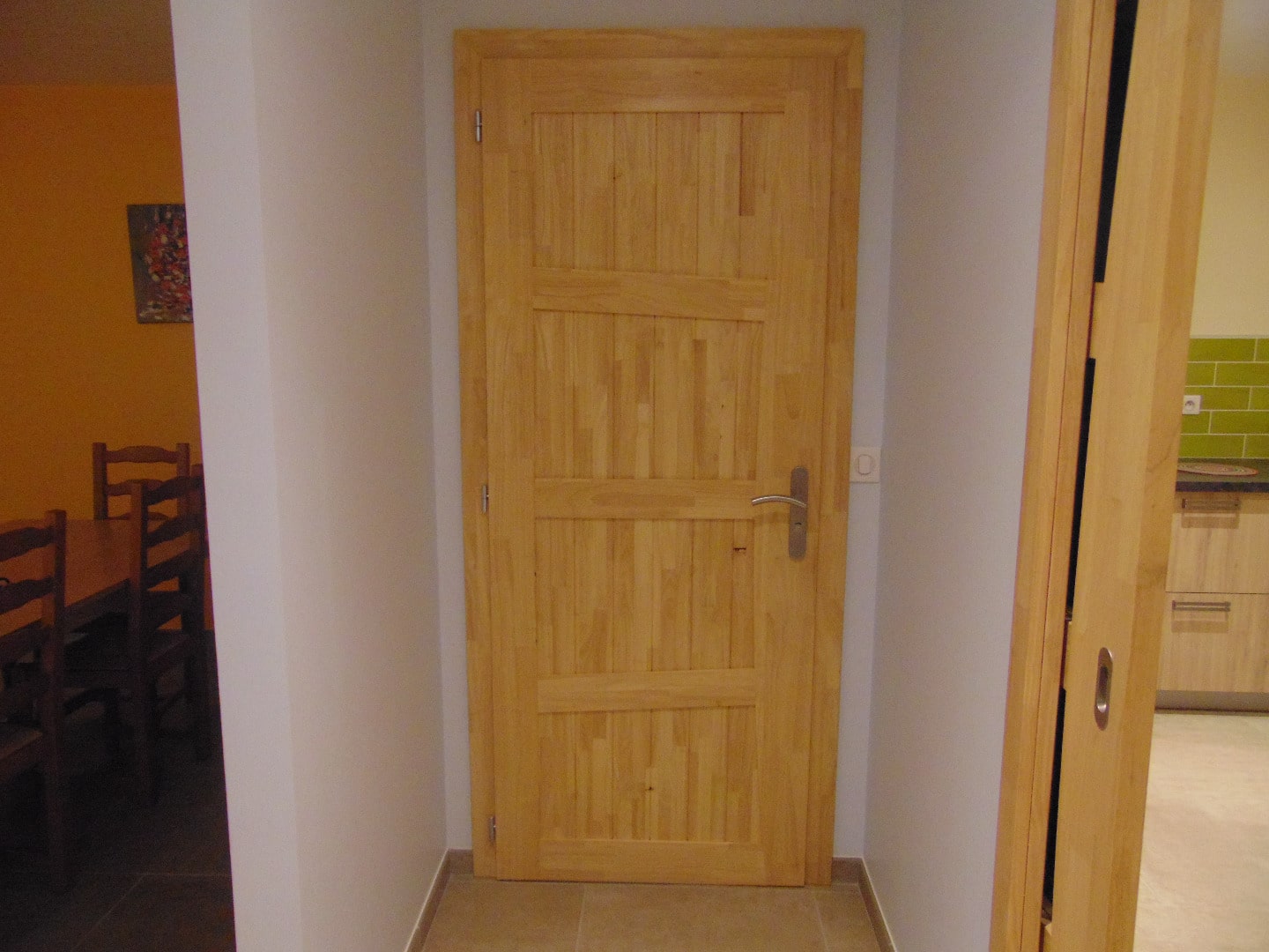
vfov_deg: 54.9
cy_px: 476
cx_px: 634
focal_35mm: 25
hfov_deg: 69.4
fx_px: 916
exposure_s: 1/13
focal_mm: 4.5
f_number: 3
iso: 400
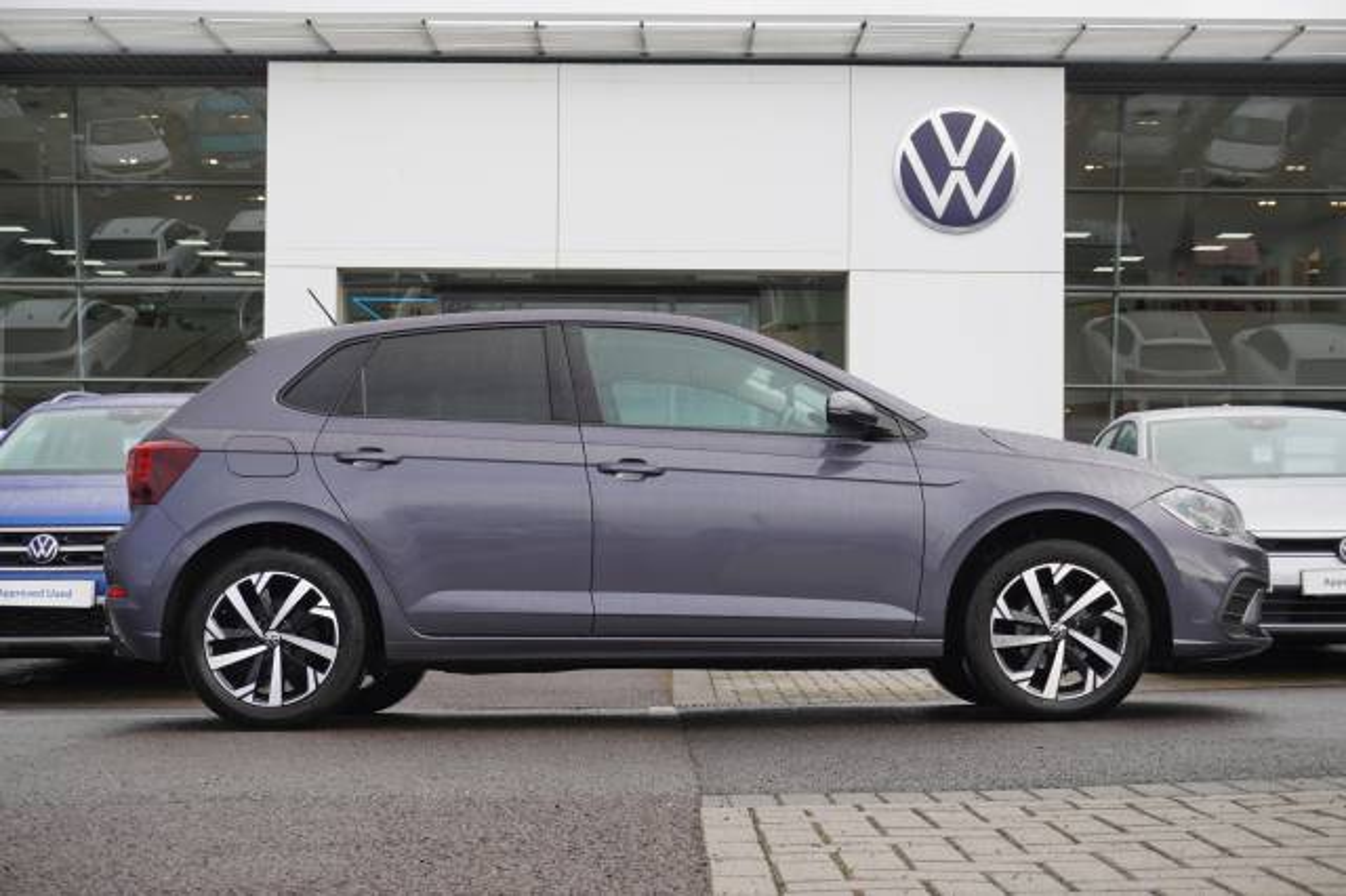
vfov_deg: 24.4
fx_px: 2074
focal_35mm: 56
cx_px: 673
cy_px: 448
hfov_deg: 36.0
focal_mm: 37
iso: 100
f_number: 5.6
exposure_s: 1/60
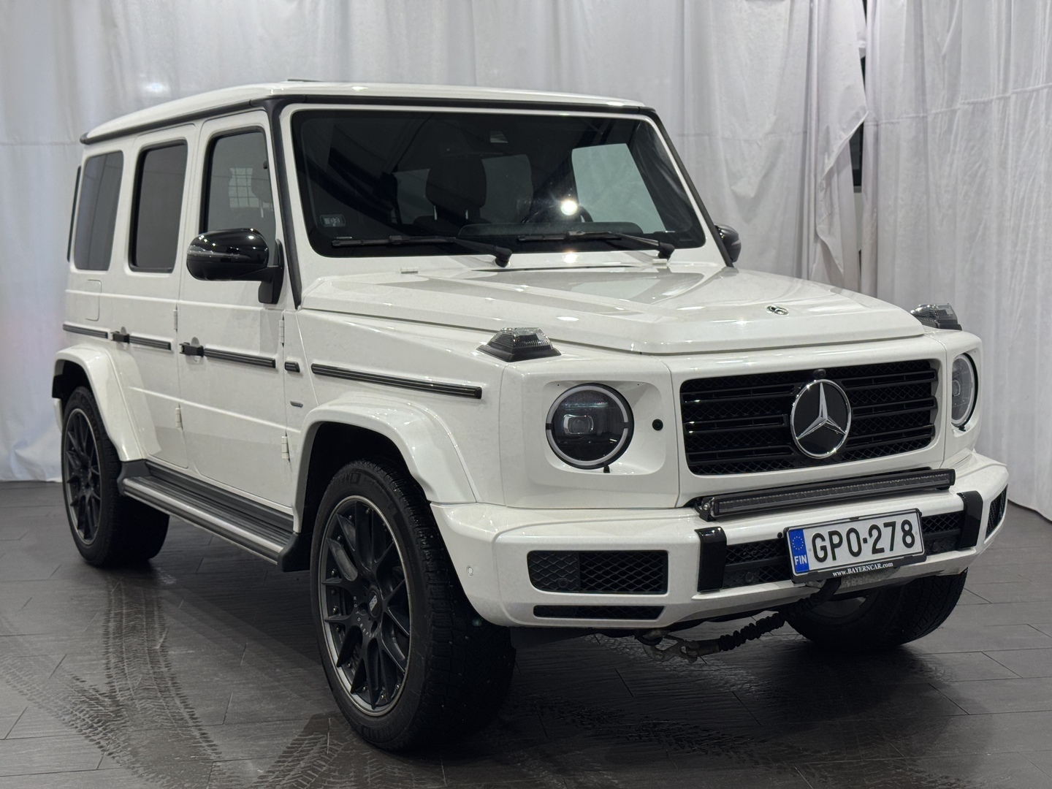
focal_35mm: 48
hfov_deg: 39.7
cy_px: 394
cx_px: 526
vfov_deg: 30.3
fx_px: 1459
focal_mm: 6.76
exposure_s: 1/194
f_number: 1.78
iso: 50
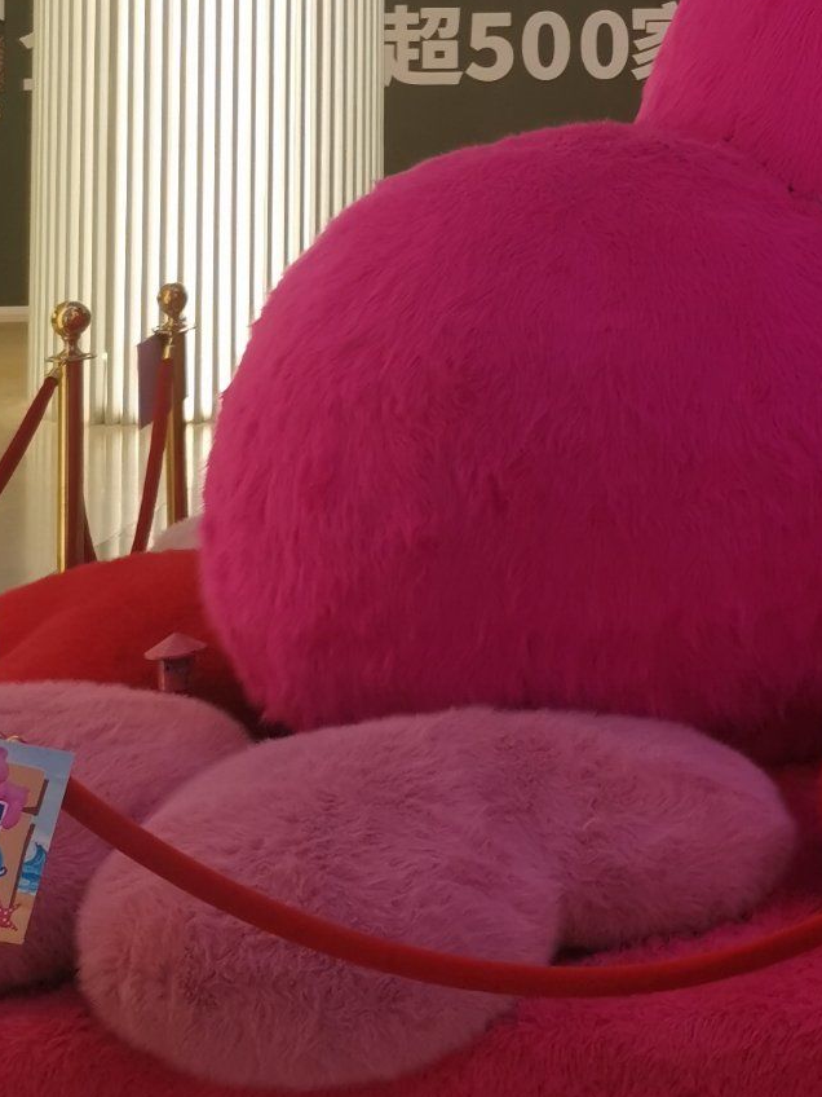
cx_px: 1145
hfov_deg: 15.9
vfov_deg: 21.3
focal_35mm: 87
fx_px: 2755
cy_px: -133
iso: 50
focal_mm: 5.58
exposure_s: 1/152
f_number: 1.8
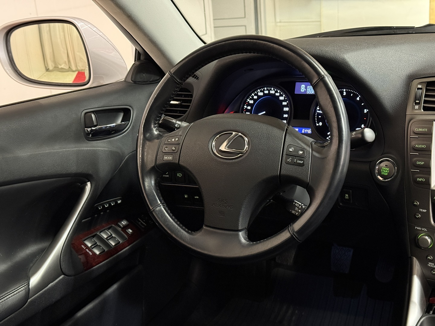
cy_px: 163
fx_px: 603
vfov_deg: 30.3
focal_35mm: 48
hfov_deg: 39.7
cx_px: 218
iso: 500
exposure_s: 1/40
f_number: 1.78
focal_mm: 6.76
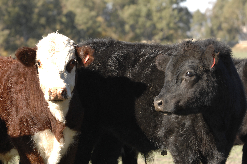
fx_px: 1336
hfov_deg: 10.6
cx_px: 124
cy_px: 82
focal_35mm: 195
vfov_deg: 7.0
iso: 125
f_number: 6
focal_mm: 130
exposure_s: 1/160
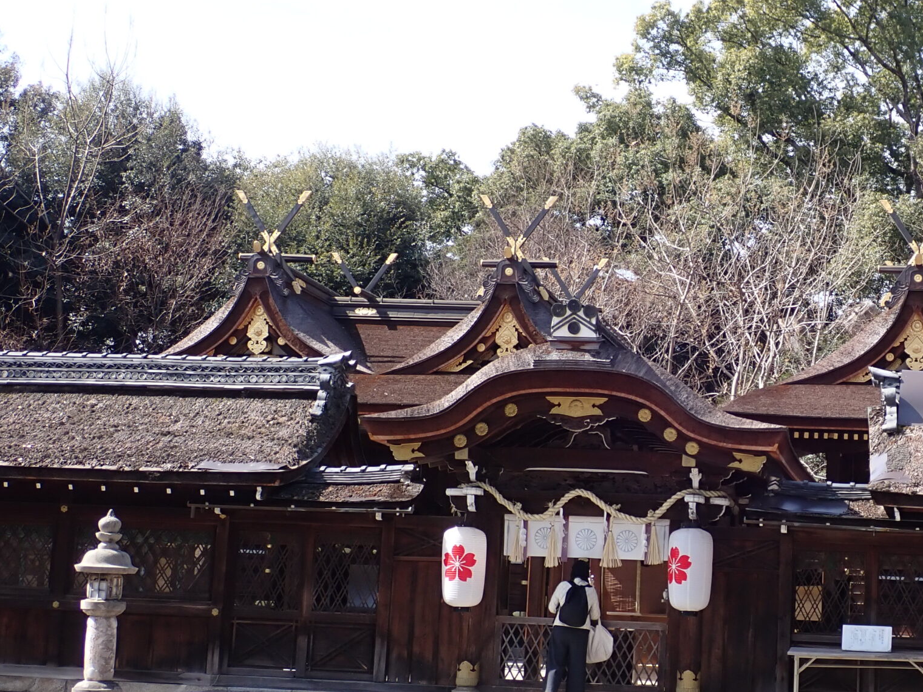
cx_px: 738
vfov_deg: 22.9
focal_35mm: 64
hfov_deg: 29.6
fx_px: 1706
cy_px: 387
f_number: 3.5
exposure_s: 1/320
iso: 100
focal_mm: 6.83
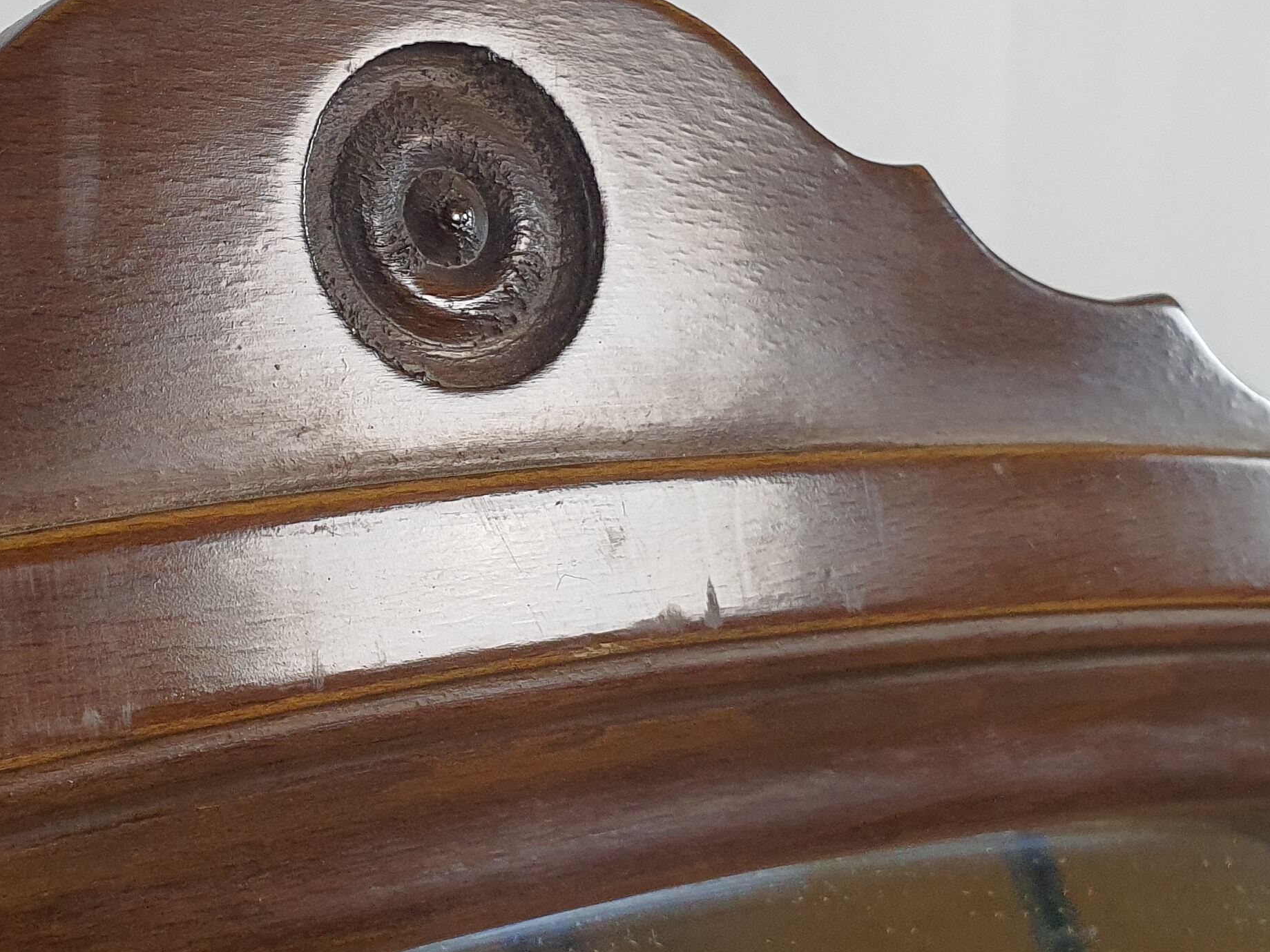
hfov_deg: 33.1
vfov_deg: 25.3
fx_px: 2091
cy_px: 235
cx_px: 320
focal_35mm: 57
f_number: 2.4
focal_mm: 4.3
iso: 250
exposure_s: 1/100
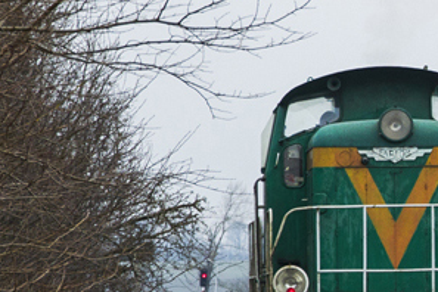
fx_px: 5902
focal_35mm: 485
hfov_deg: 4.2
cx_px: 751
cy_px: 147
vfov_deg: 2.8
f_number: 7.1
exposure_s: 1/250
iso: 320
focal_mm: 75
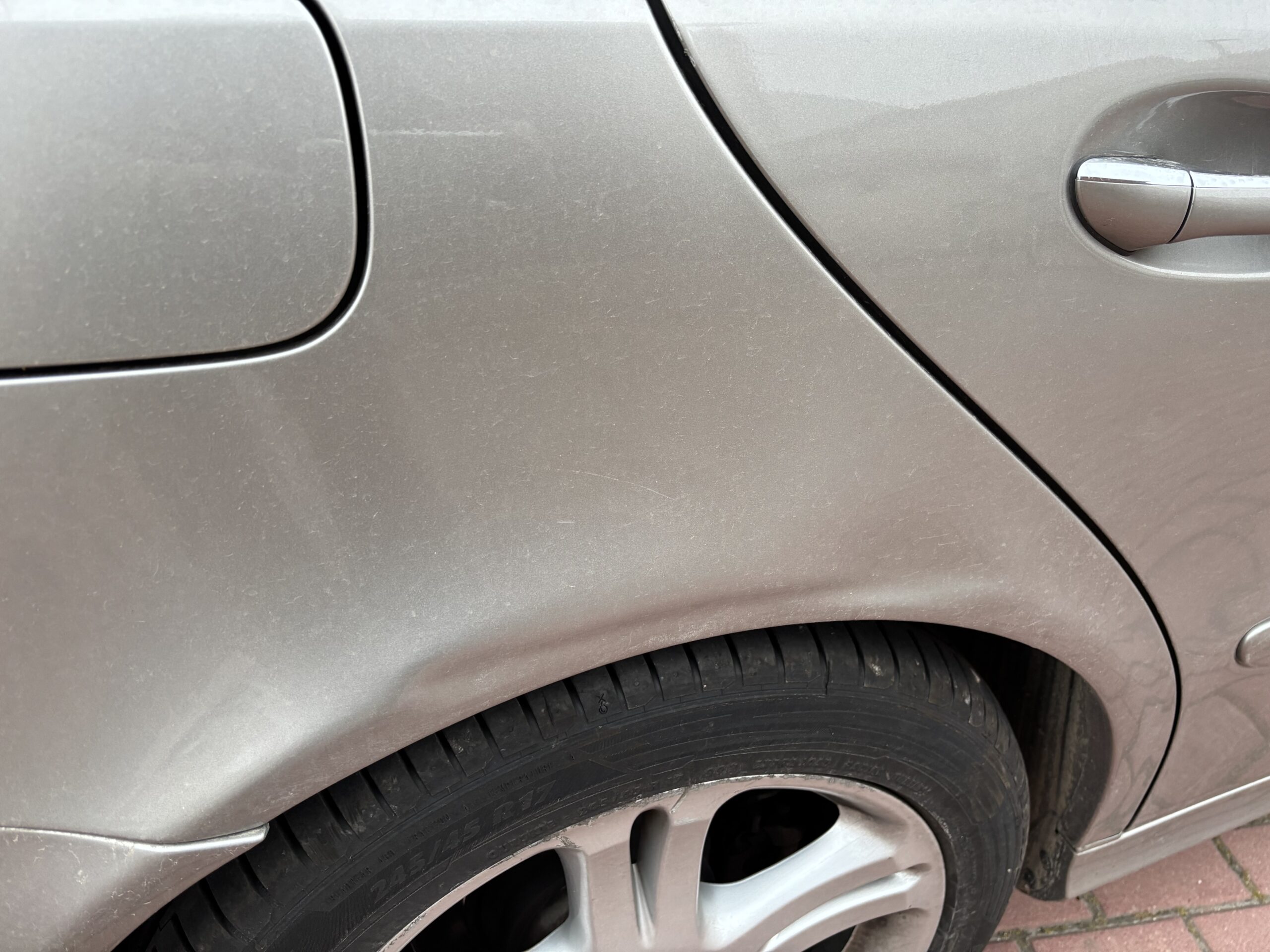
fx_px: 954
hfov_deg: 67.3
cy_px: 476
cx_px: 635
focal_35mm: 26
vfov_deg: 53.1
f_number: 1.6
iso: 125
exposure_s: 1/82
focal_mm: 5.96
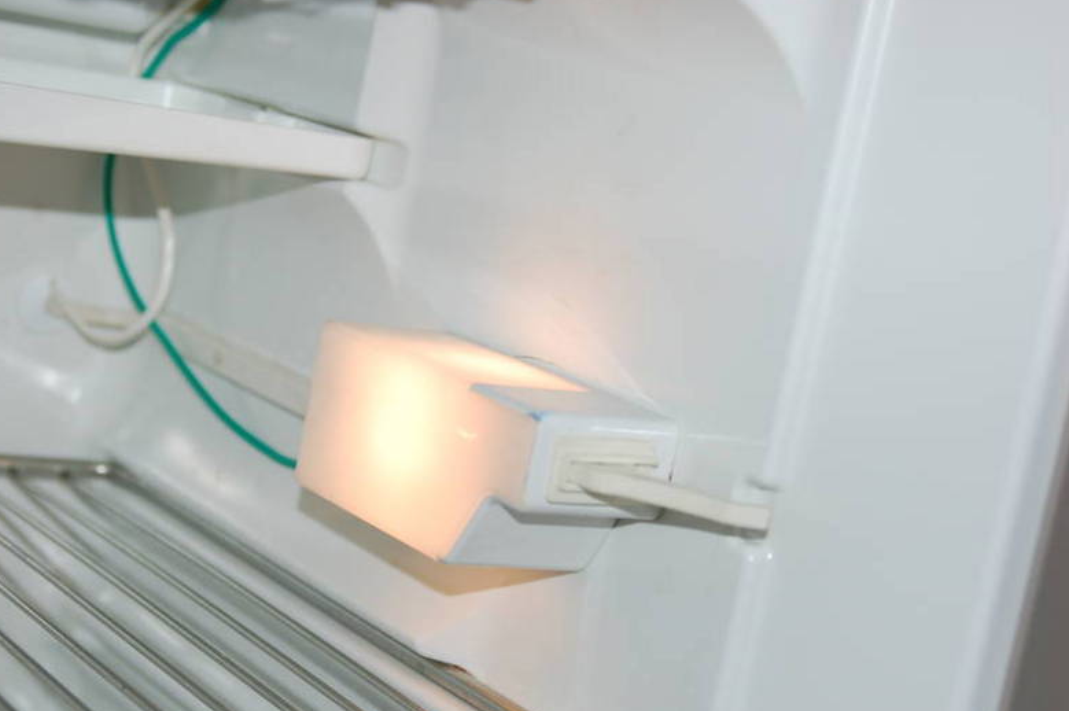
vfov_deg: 17.5
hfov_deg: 26.0
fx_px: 2314
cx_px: 517
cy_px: 363
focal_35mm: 78
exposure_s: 1/125
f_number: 5.6
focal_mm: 50
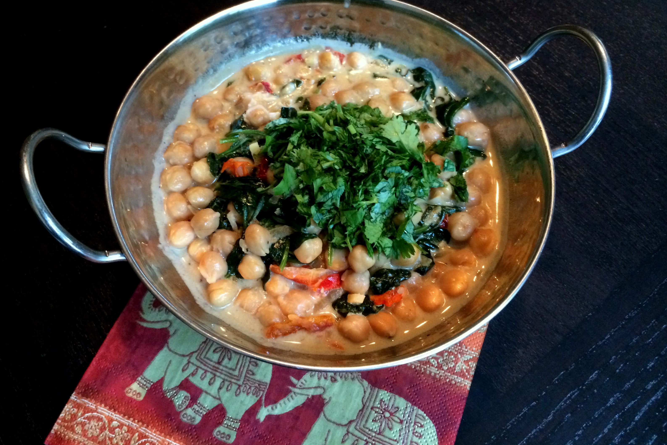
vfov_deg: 41.0
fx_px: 593
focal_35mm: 32
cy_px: 193
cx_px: 326
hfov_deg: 58.7
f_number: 2.2
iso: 320
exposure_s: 1/15
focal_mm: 4.12
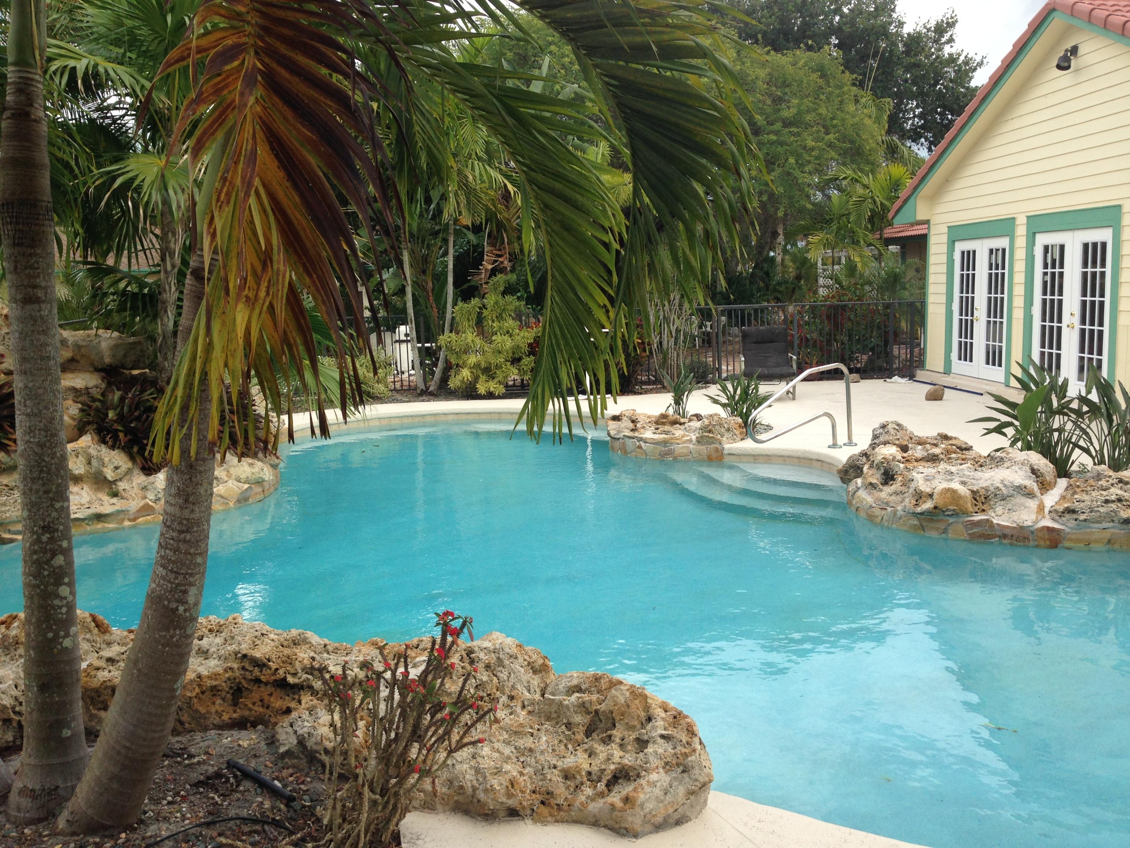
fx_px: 1077
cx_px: 565
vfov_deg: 42.9
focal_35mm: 33
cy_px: 424
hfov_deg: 55.4
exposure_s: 1/577
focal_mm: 4.12
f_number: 2.4
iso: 50
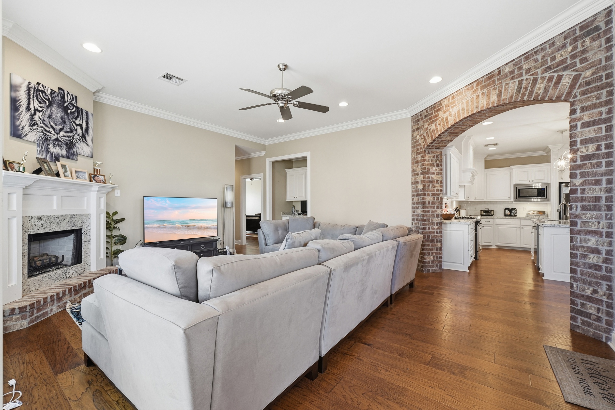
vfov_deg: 77.3
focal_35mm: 15
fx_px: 256
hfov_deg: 100.4
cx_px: 308
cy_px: 205
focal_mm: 15
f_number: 9
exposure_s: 1/60
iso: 800
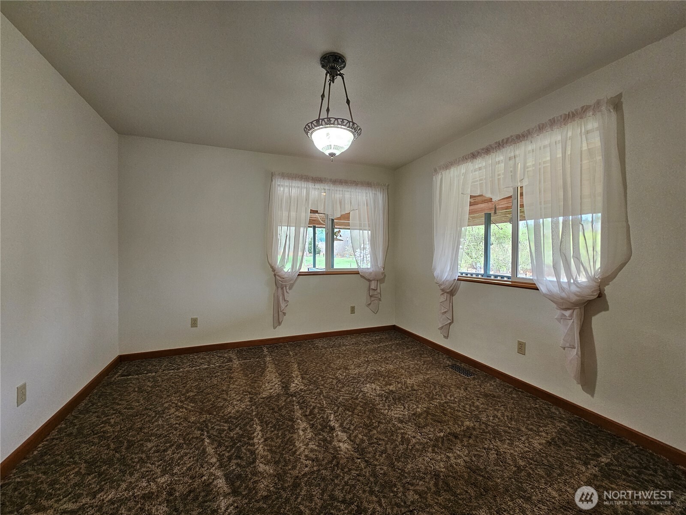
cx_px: 343
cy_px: 258
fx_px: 258
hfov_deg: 106.2
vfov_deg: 89.9
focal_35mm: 13
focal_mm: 2.2
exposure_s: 1/60
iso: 200
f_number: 2.2
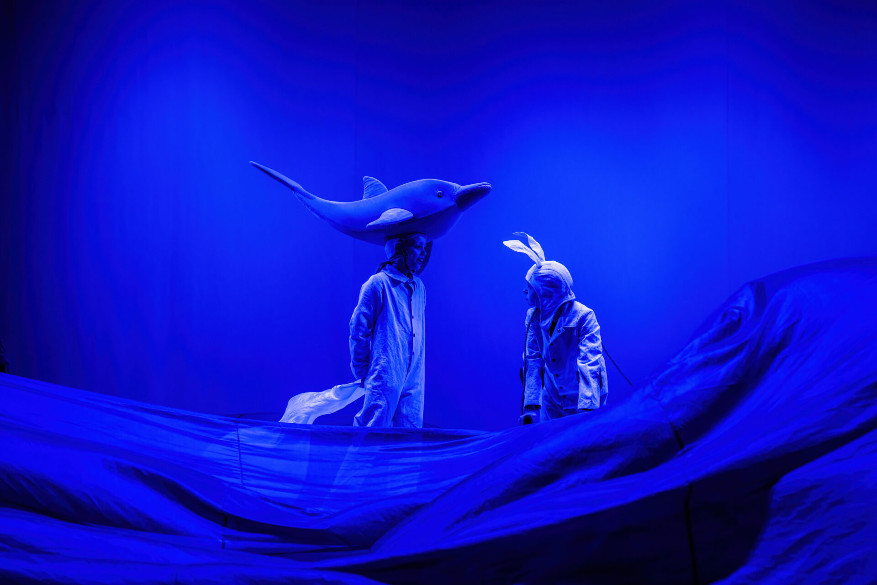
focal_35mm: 55
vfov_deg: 24.6
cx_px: 438
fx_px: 1340
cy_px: 292
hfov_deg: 36.2
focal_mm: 55
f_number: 2.8
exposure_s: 1/800
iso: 1600
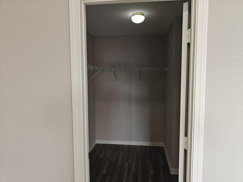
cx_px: 122
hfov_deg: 71.6
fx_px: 168
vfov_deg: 56.8
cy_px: 91
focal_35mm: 24
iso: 400
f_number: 1.8
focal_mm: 5.59
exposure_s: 1/100
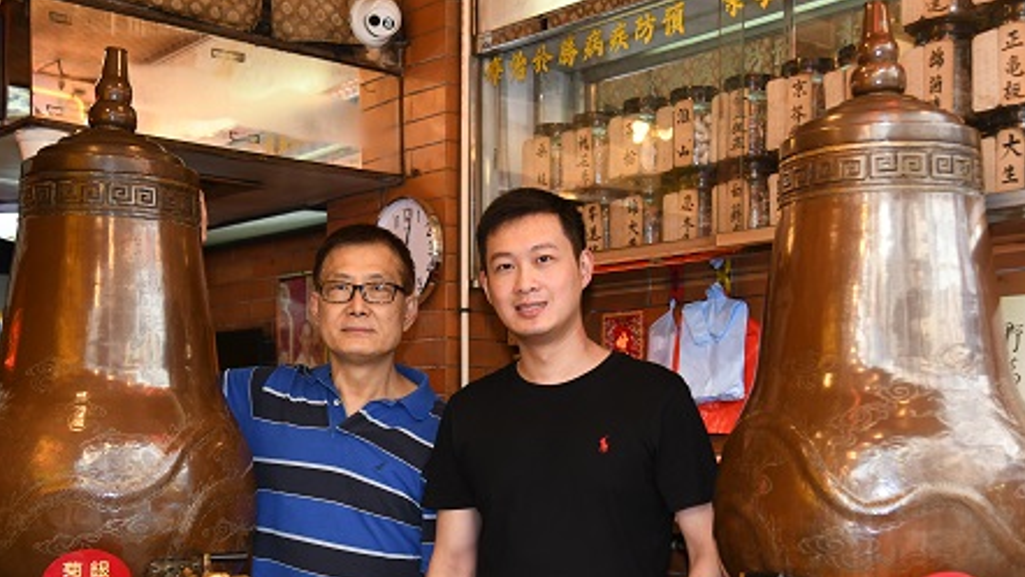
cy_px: 438
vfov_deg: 22.0
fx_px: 1468
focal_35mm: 54
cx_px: 503
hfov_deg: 38.5
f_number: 4
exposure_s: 1/250
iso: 1000
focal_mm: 38
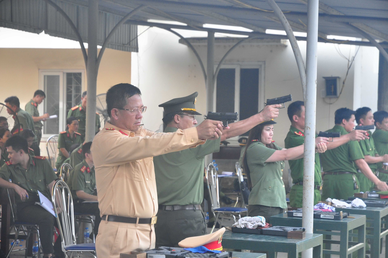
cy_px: 129
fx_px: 1130
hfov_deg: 19.5
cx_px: 194
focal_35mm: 105
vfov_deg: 13.0
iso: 800
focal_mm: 70
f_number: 5
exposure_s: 1/250
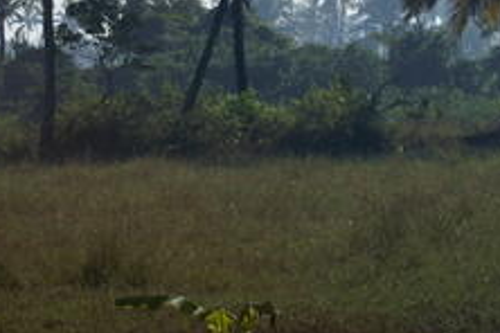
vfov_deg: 3.2
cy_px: -119
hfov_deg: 4.7
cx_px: 691
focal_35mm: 432
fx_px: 6000
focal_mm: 100
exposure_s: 1/2500
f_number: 5.6
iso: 200
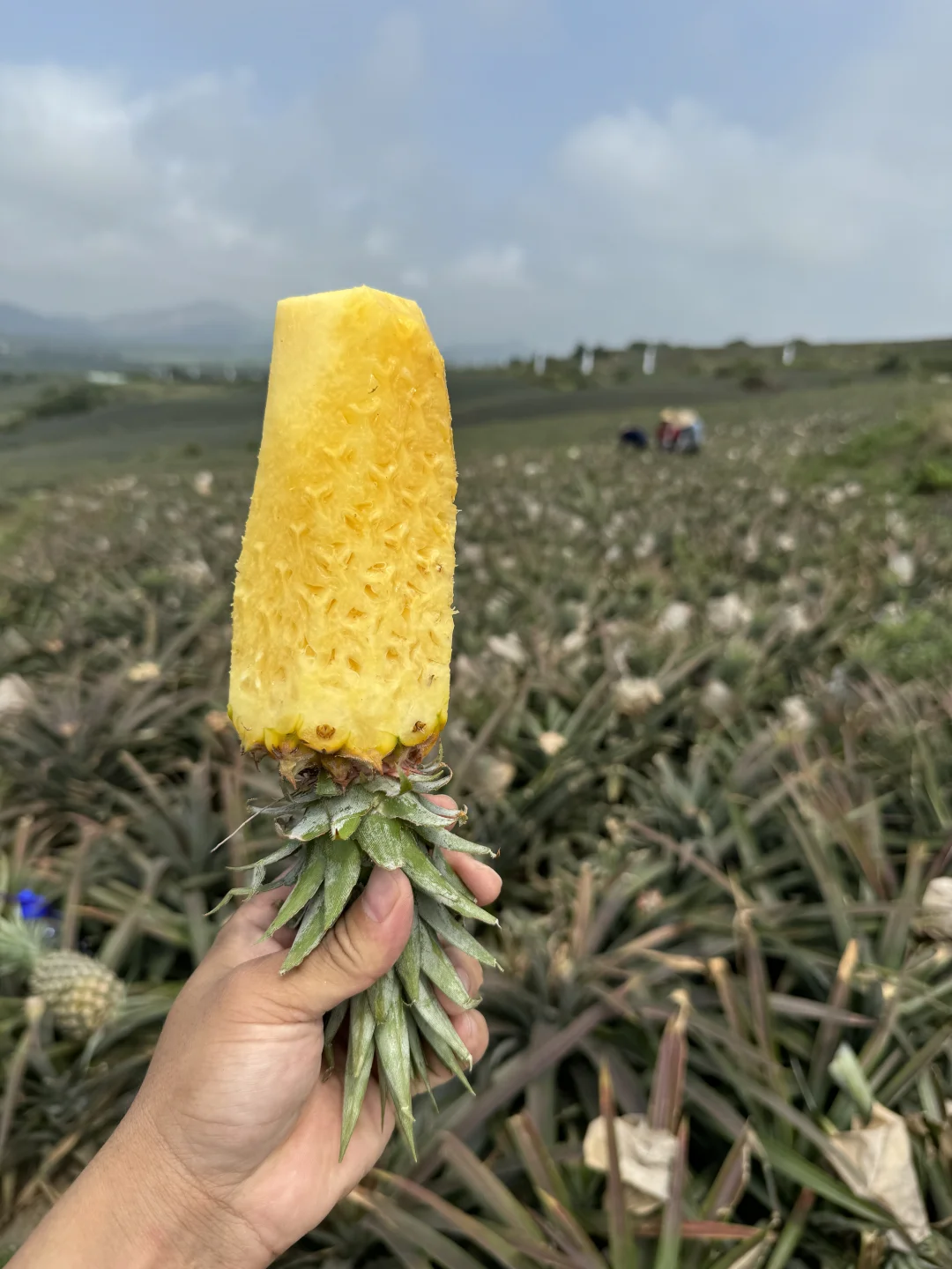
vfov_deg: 71.6
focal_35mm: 24
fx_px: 880
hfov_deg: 56.8
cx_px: 476
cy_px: 634
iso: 80
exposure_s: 1/5814
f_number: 1.78
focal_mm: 6.86
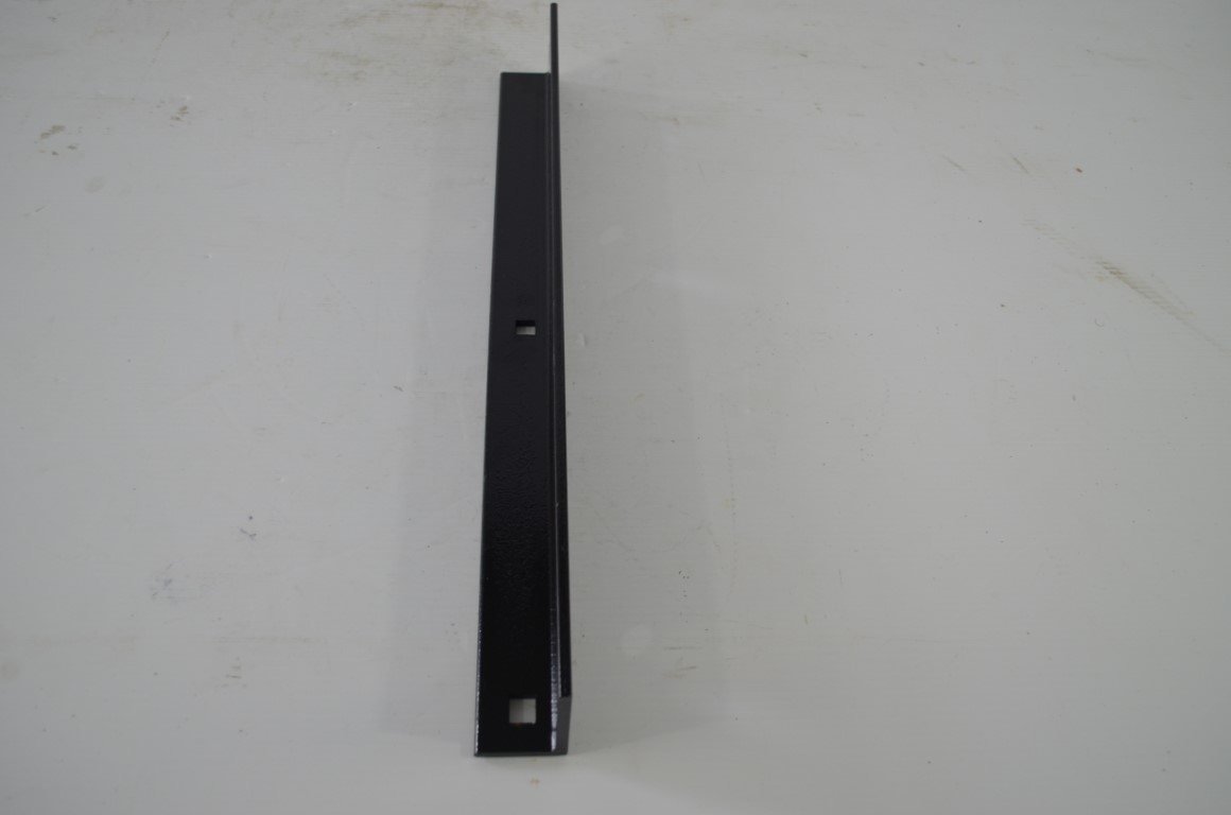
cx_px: 616
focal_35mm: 33
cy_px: 408
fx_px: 1126
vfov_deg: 39.8
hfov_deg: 57.3
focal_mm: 22
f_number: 4.5
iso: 400
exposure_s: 1/80
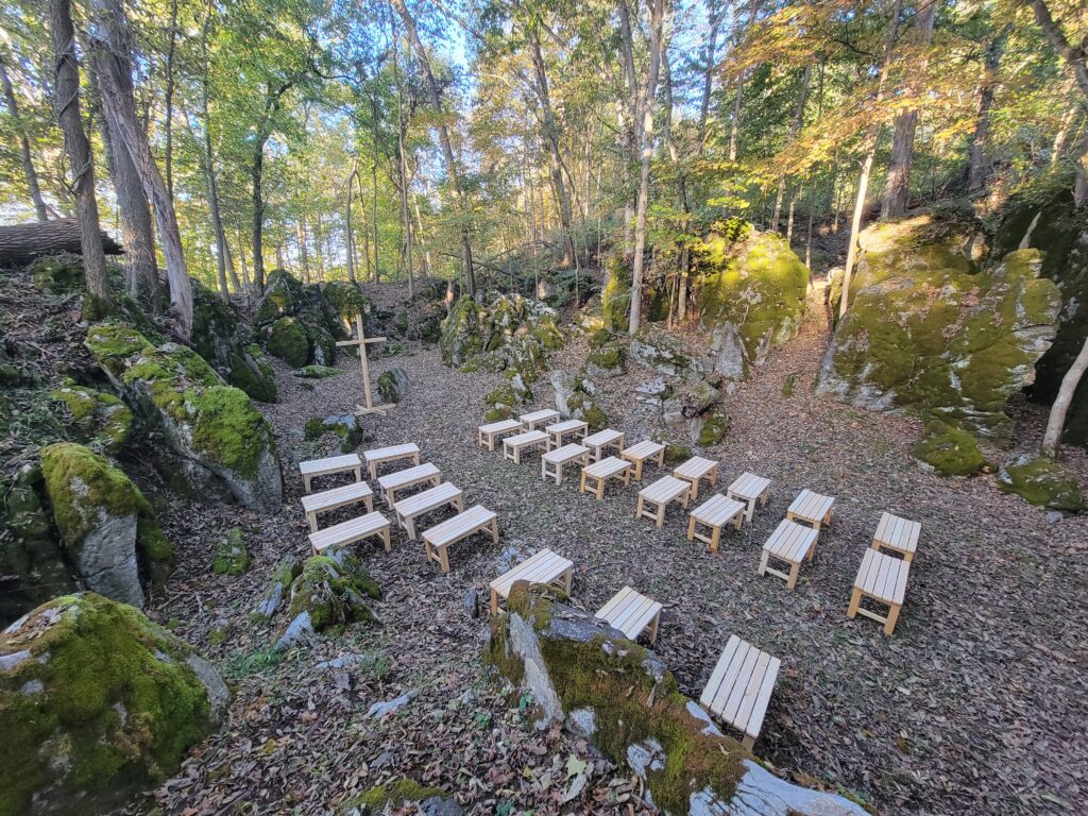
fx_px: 409
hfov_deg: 106.2
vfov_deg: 89.9
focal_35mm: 13
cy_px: 408
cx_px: 544
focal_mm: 2.2
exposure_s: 1/60
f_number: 2.2
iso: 160
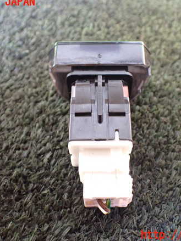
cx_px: 100
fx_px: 286
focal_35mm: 41
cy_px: 119
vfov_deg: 45.8
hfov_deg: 35.1
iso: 800
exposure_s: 1/125
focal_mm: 5.4
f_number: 2.3
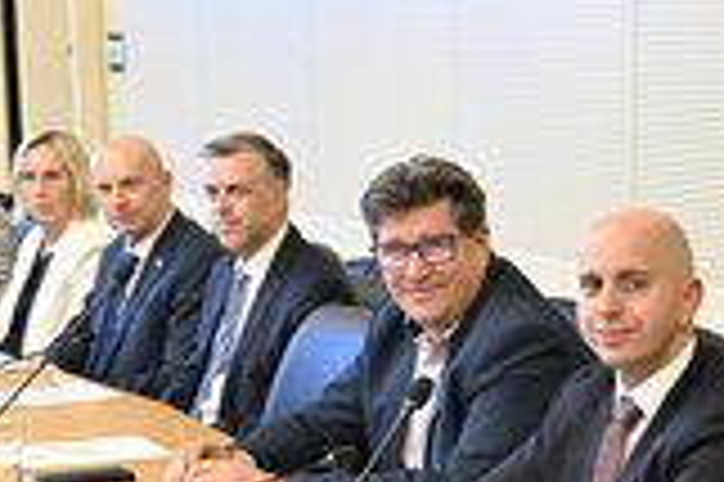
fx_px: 2190
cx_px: 621
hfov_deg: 18.5
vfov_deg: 12.4
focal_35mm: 109
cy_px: 493
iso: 2500
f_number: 4.5
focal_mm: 35
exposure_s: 1/100
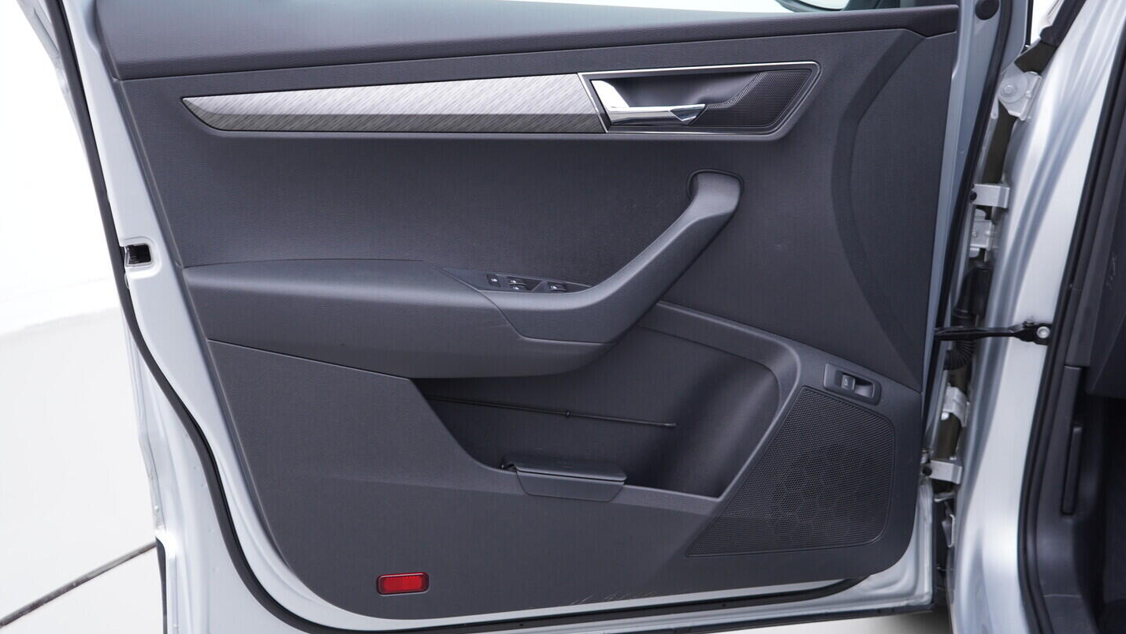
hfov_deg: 52.8
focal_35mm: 38
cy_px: 334
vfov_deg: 31.2
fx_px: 1135
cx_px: 560
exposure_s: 1/40
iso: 125
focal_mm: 24
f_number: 2.8
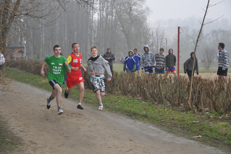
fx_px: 461
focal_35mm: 72
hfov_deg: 28.1
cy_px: 77
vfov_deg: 18.9
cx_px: 116
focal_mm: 48
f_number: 5
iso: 1000
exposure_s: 1/200
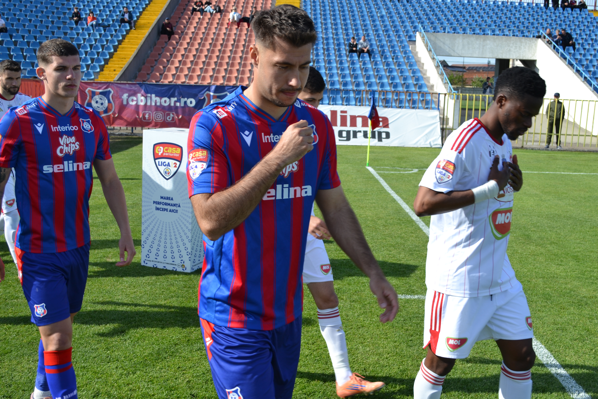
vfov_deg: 31.9
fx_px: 698
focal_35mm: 42
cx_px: 299
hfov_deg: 46.4
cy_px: 200
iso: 100
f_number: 7.1
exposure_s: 1/200
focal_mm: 28
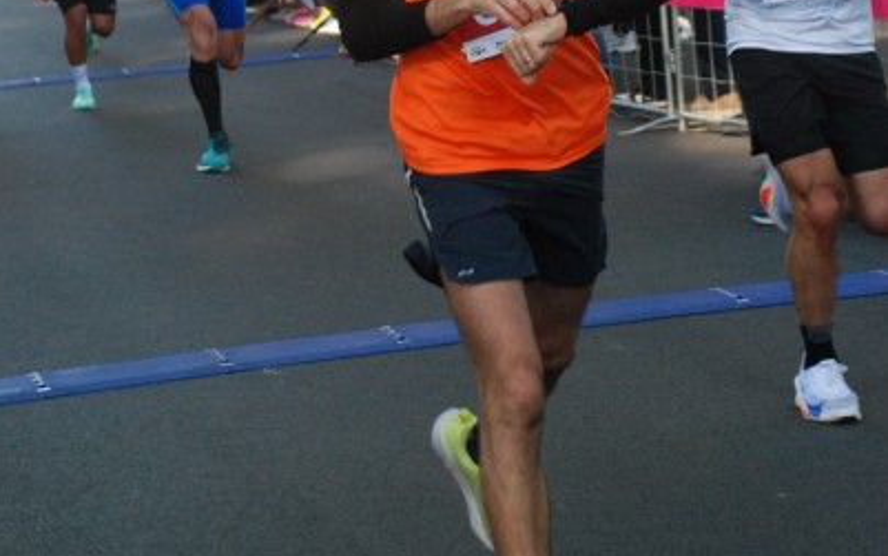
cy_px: 51
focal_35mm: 133
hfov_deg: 15.7
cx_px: 444
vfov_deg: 9.8
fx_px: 3220
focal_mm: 58
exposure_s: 1/320
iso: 1000
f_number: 5.3
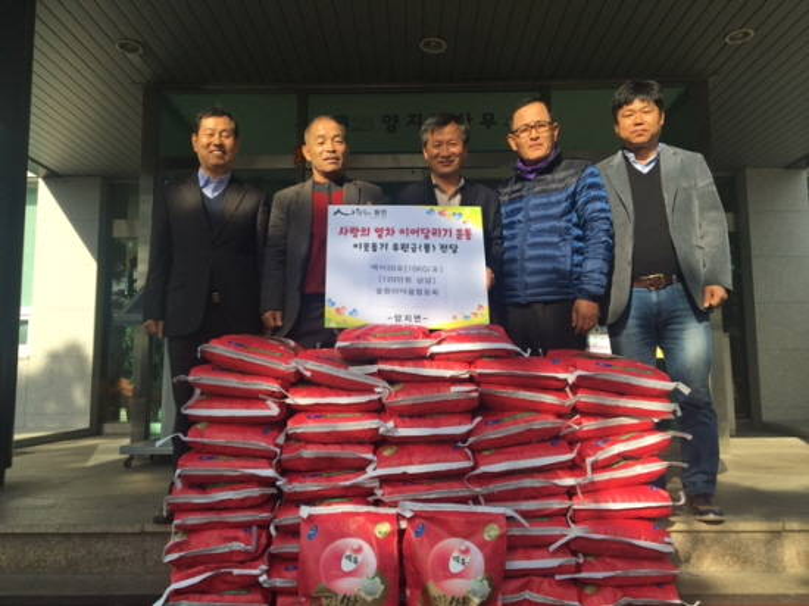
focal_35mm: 29
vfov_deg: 48.2
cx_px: 404
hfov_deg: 61.7
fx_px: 677
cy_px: 303
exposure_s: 1/818
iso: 25
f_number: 2.2
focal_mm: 4.15
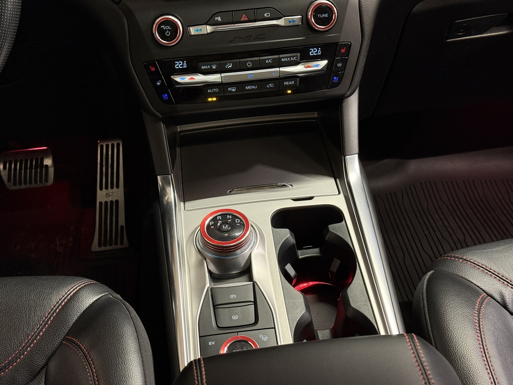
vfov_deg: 30.3
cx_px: 256
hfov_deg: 39.7
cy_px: 192
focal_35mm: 48
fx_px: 711
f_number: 1.78
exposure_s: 1/45
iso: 250
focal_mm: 6.76
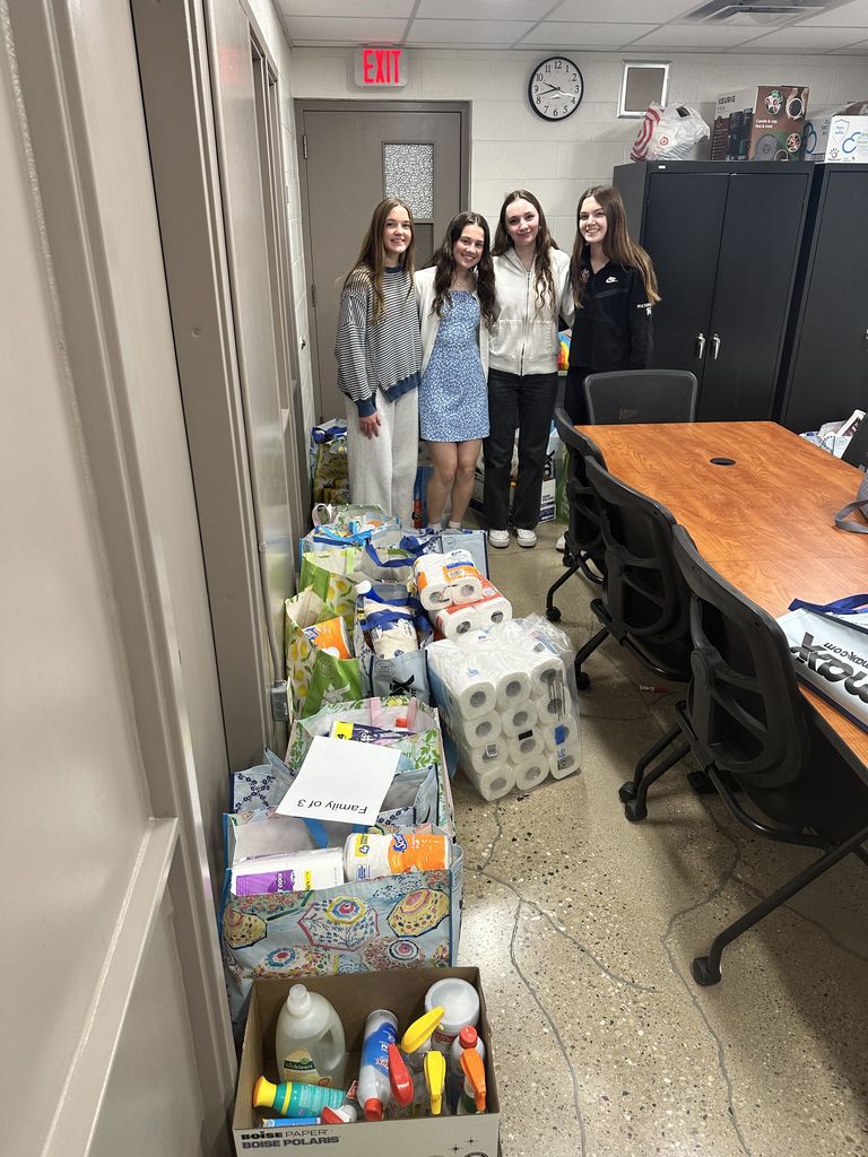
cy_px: 578
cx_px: 434
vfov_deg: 71.6
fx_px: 802
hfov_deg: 56.8
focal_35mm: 24
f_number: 1.78
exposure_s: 1/60
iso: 125
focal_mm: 6.86
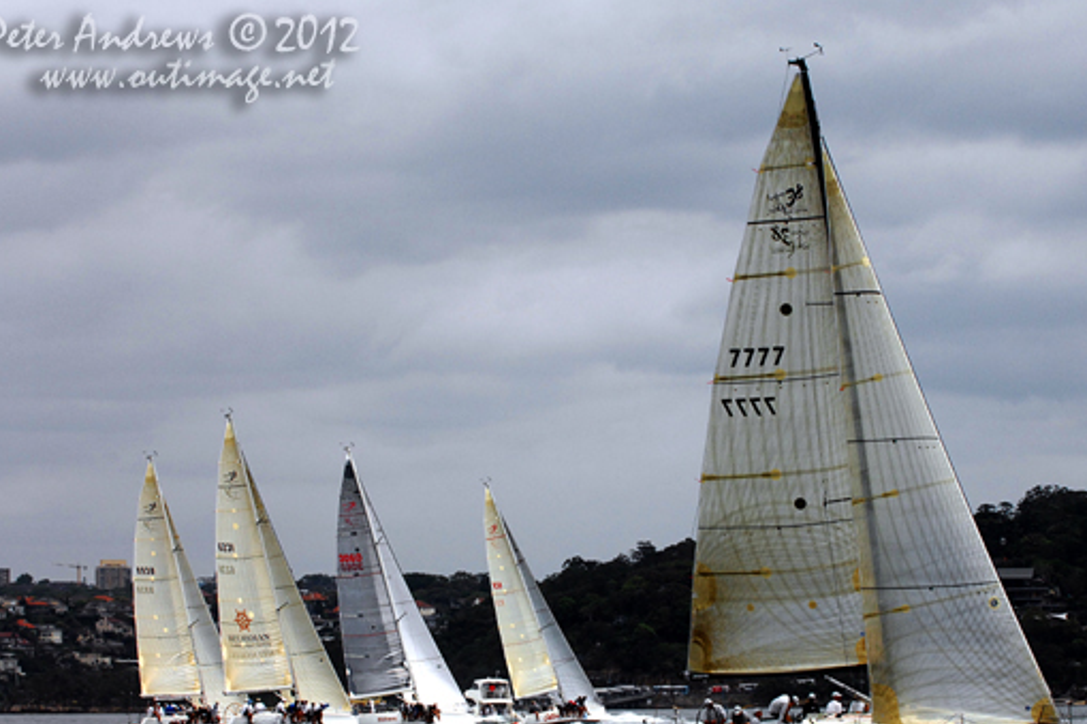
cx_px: 598
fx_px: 4799
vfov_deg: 8.6
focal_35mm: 159
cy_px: 420
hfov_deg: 12.9
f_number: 8.5
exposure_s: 1/1000
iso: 400
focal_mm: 90
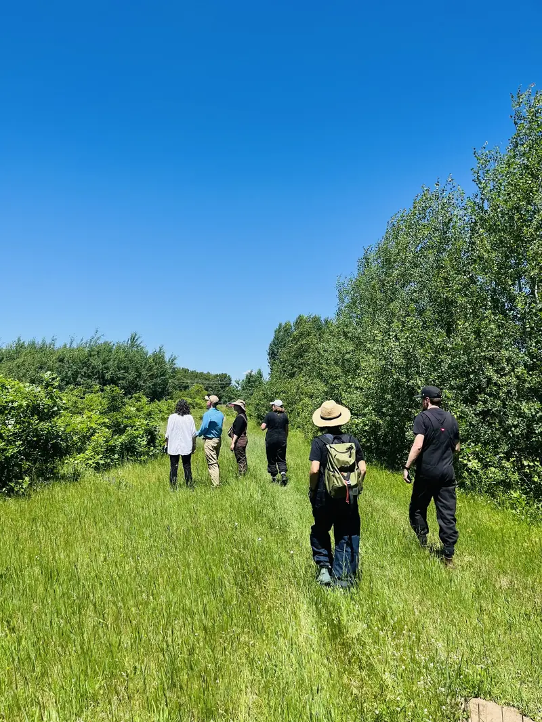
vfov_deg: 67.3
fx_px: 543
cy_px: 361
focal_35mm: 26
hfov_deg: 53.1
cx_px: 271
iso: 50
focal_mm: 5.1
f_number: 1.6
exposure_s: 1/2410
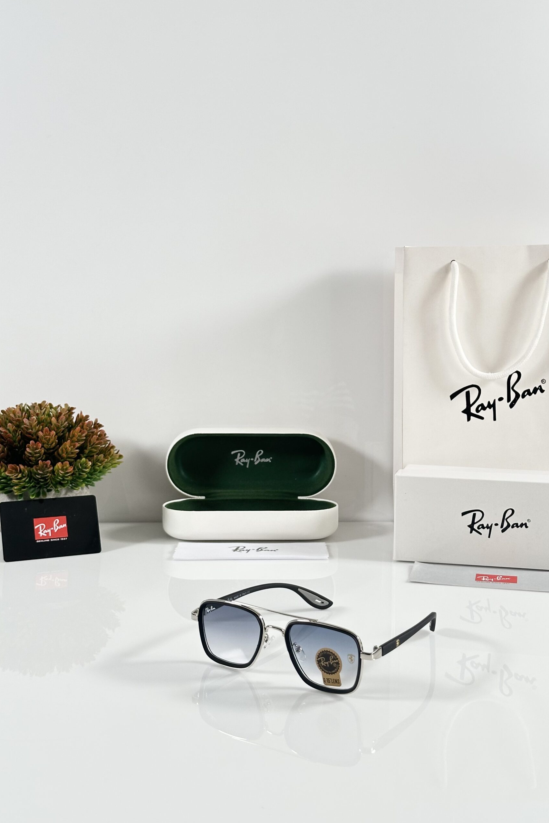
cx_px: 290
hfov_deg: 27.0
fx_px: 1144
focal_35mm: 50
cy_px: 411
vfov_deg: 39.6
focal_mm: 6.86
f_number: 1.78
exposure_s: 1/100
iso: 80
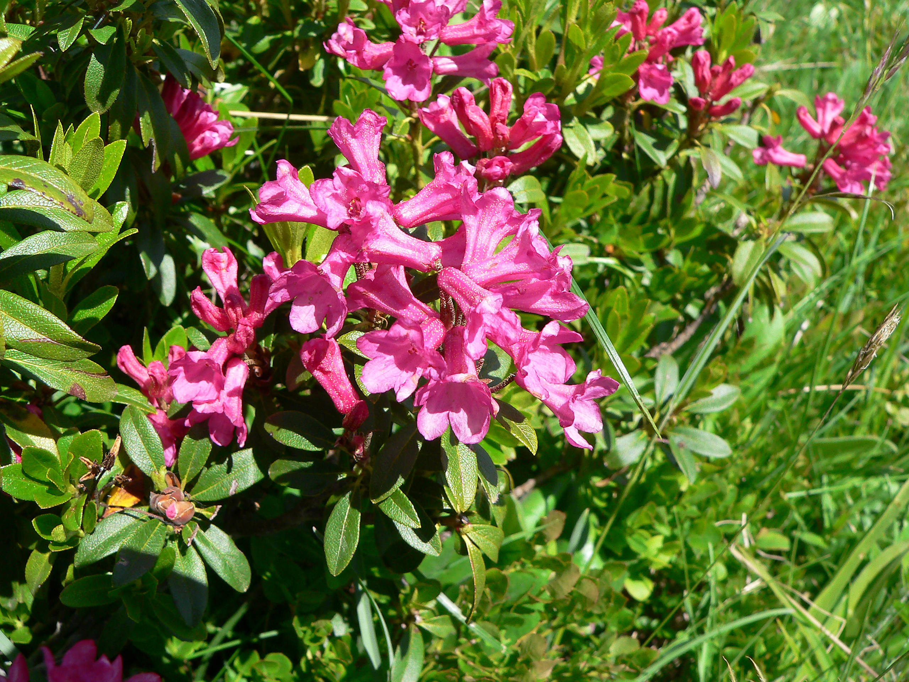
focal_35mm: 36
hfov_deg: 51.4
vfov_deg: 39.7
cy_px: 341
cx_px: 454
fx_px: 945
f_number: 4
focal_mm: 6
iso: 100
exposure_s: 1/500
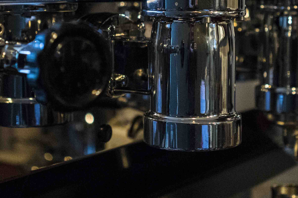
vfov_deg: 15.6
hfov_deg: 23.4
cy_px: 38
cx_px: 175
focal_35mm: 87
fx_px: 720
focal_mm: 35
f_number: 2.8
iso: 5000
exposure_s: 1/160
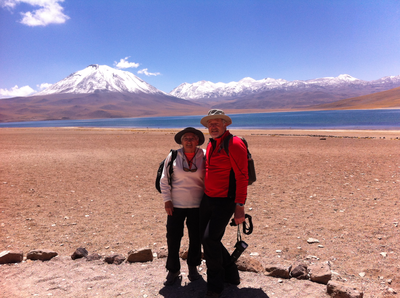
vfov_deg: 40.6
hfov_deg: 52.7
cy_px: 149
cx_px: 200
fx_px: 404
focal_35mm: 35
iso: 80
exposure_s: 1/1774
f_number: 2.8
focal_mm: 3.85
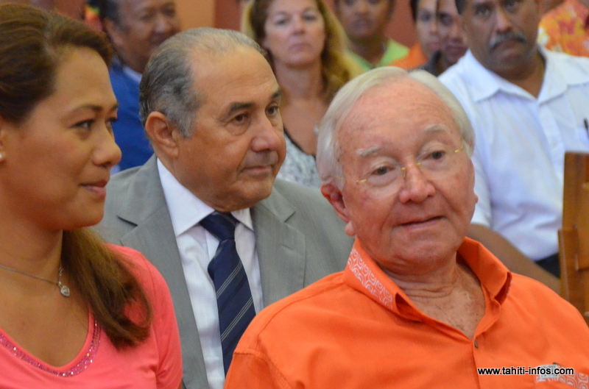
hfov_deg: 13.1
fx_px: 2570
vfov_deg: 8.7
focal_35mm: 158
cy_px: 194
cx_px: 294
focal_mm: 105
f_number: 5.6
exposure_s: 1/125
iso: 3200
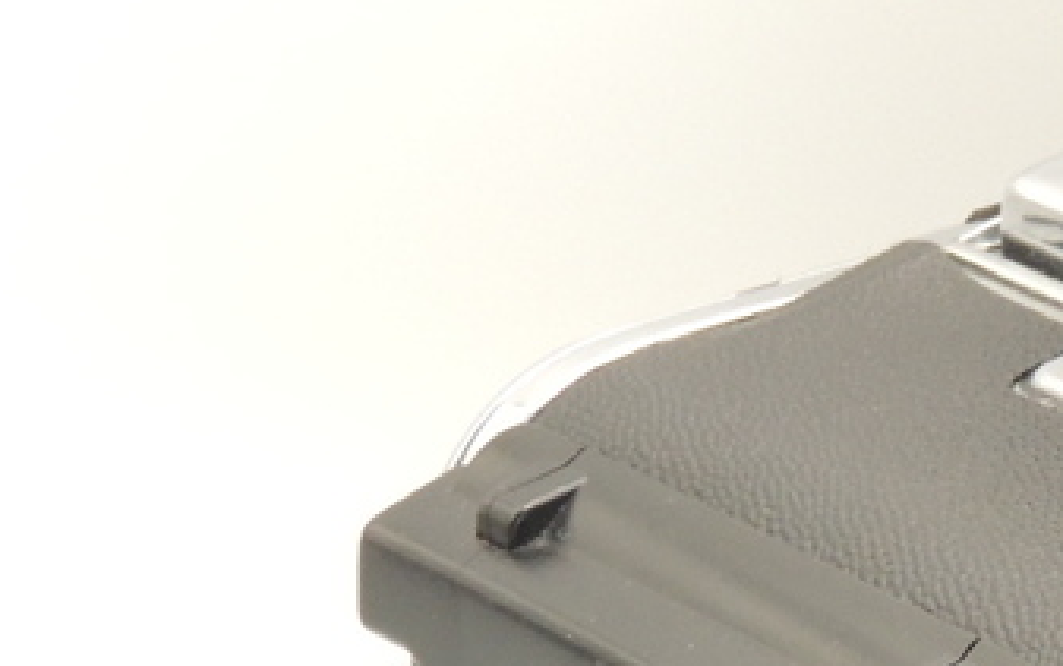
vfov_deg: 5.0
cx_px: 1265
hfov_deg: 7.9
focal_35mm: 264
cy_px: 524
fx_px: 7652
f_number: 3.9
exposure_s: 1/50
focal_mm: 12.4
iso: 400
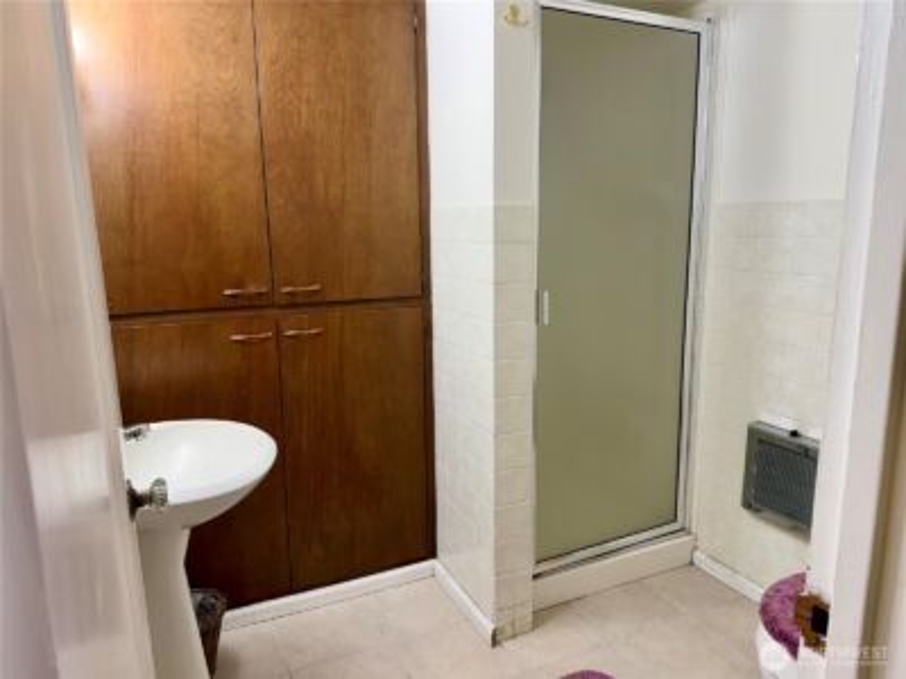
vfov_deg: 56.8
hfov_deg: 71.6
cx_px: 453
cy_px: 340
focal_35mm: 24
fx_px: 628
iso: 125
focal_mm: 6.76
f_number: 1.78
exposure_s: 1/120
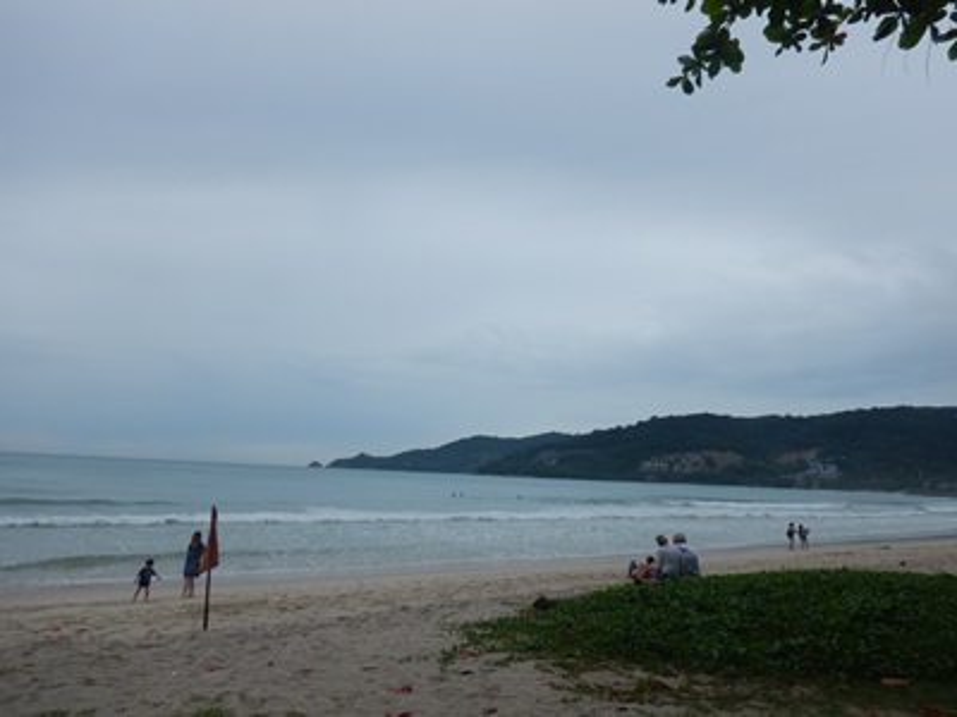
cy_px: 358
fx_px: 664
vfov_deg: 56.8
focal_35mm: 24
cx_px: 478
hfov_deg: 71.6
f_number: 4.1
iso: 125
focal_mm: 4.3
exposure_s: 1/1000
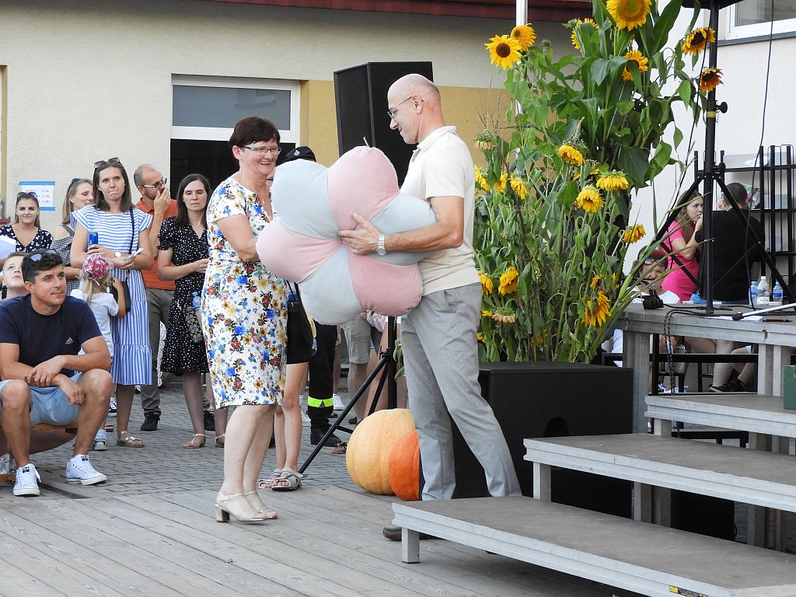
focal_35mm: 95
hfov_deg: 20.7
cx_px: 398
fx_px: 2185
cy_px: 298
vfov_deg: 15.6
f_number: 4.8
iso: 320
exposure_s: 1/60
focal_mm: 17
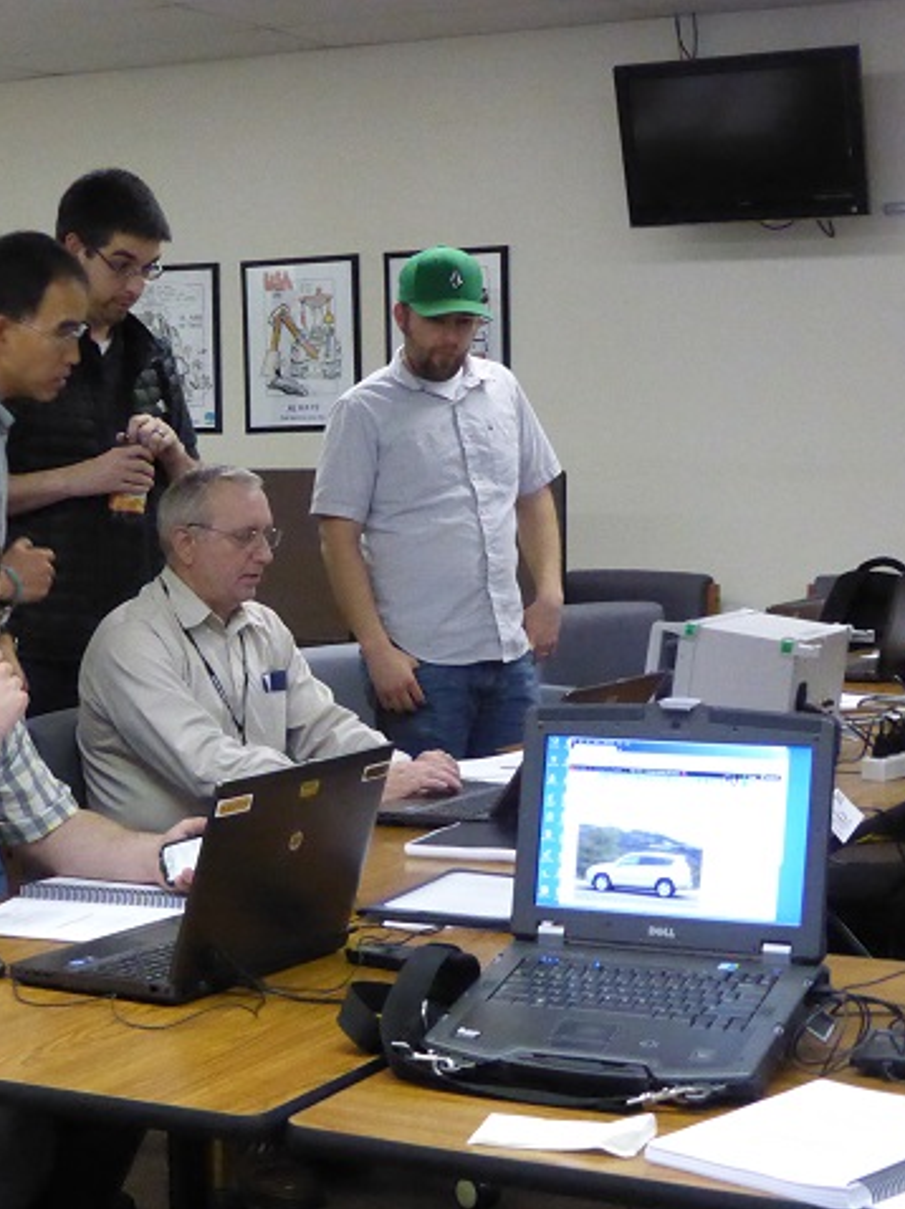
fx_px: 2477
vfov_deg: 27.4
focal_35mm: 71
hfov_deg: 20.5
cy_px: 604
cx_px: 195
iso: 1600
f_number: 4.4
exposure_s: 1/100
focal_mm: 9
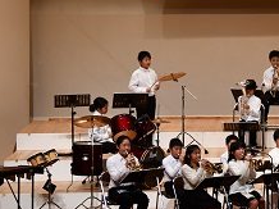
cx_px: 343
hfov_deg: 8.3
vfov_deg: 6.2
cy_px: 17
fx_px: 1908
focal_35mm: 237
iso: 1000
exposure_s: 1/125
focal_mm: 56
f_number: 5.3
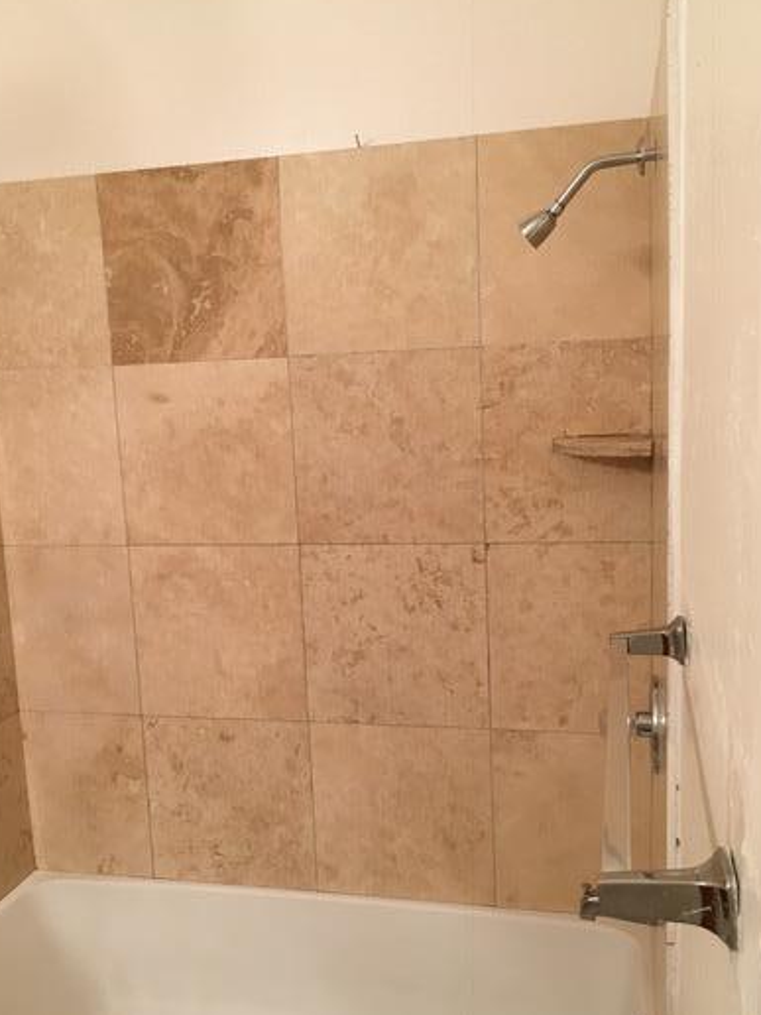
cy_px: 539
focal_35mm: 36
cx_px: 317
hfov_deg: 39.5
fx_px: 1055
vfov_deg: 51.3
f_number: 2.2
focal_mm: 4.15
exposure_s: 1/30
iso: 64
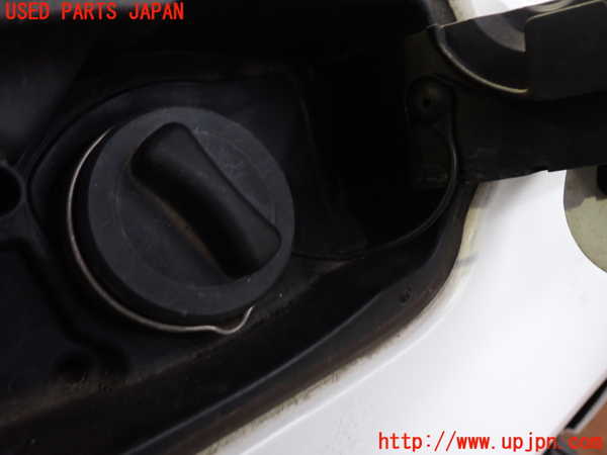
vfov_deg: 46.8
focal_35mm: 30
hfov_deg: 60.0
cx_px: 304
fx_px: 526
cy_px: 228
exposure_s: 1/30
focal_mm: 5.4
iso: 250
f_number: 2.3
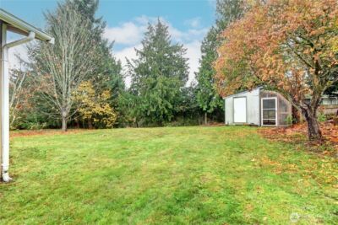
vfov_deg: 77.4
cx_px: 169
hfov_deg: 100.4
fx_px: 141
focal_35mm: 15
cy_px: 112
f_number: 11
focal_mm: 10
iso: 3200
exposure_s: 1/15
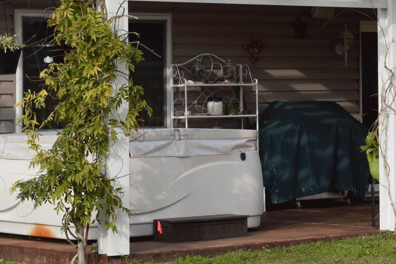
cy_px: 44
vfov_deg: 9.8
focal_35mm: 139
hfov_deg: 14.6
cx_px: 345
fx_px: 1533
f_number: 9
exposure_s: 1/320
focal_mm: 35
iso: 200
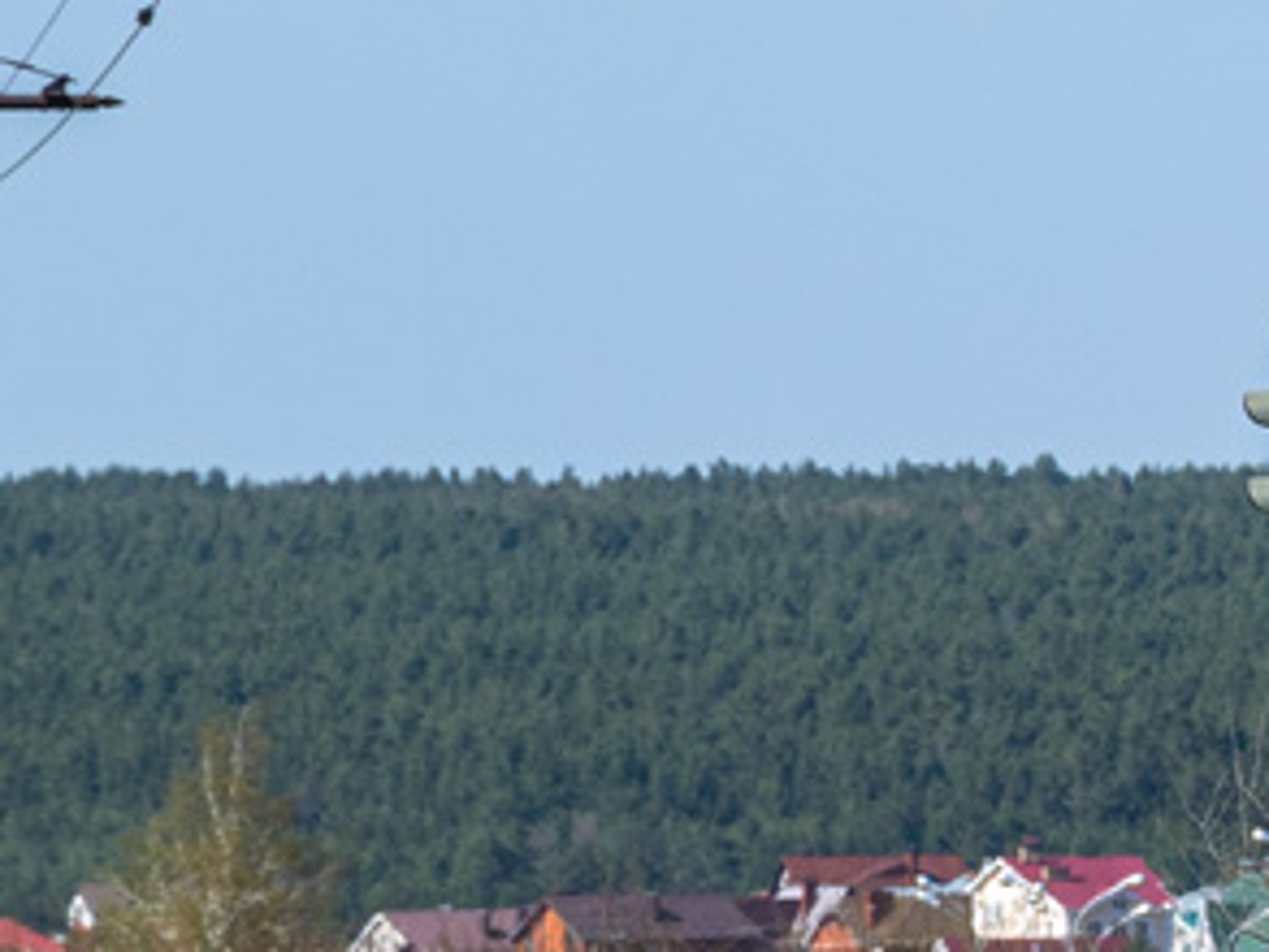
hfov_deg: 2.6
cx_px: 2456
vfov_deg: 2.0
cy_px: 244
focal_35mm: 748
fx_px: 27446
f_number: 8
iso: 100
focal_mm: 105
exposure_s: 1/500
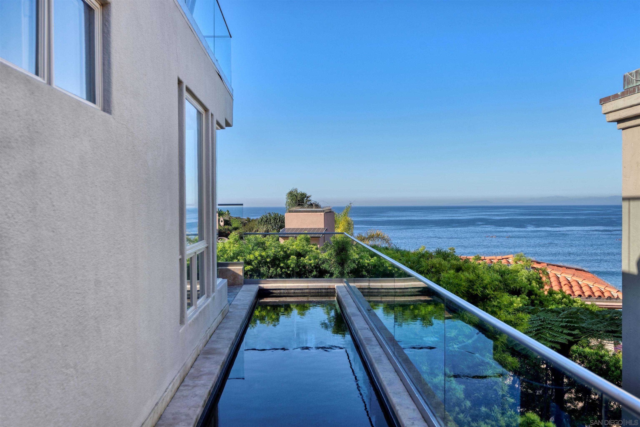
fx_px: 622
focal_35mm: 35
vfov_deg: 37.9
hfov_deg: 54.4
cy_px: 214
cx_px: 320
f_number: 5.6
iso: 100
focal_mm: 35
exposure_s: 1/320
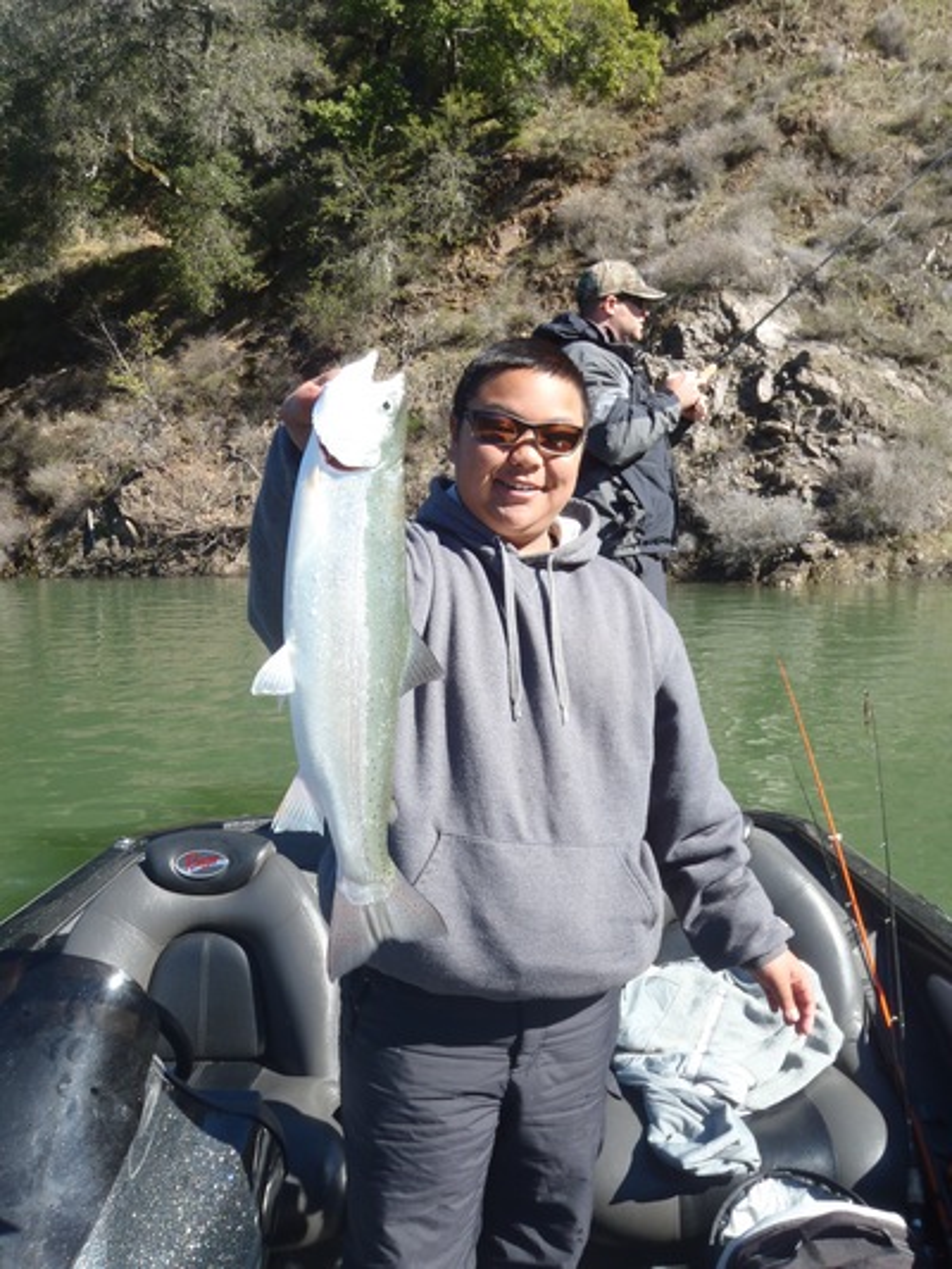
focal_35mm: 28
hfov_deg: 49.8
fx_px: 1026
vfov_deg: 63.4
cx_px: 476
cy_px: 634
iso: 64
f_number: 4
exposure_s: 1/200
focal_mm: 5
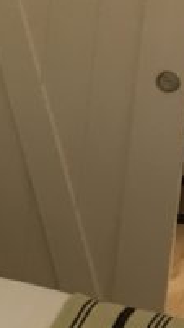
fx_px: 1397
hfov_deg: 6.6
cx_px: -422
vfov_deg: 13.3
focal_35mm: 161
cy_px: 70
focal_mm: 4.15
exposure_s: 1/30
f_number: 2.2
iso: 64
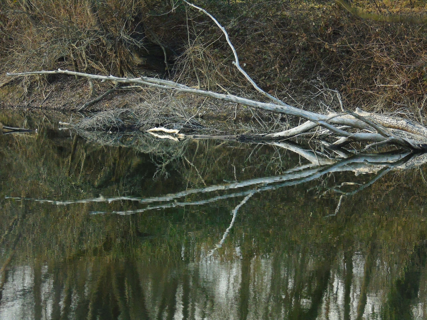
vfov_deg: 6.1
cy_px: 160
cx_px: 214
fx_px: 2997
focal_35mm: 243
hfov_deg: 8.1
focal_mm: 43
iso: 400
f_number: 5.5
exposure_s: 1/100
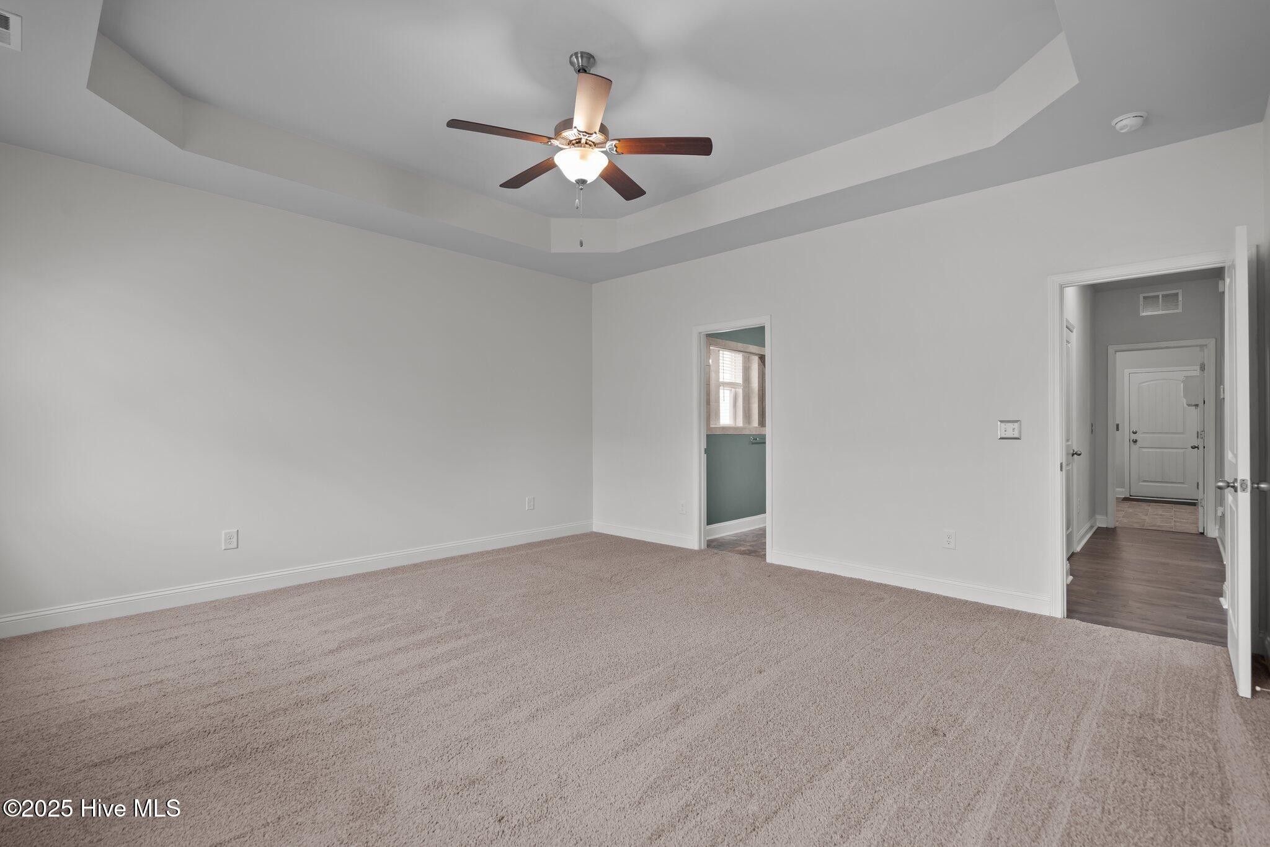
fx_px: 564
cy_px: 424
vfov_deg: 73.7
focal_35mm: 16
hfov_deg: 96.7
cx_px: 635
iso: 320
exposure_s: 1/6
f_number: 4
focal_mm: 16
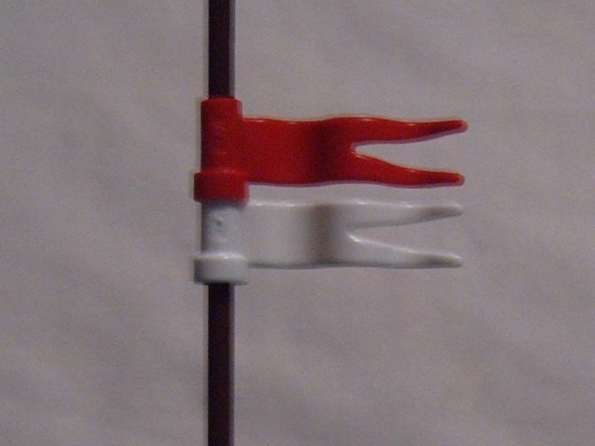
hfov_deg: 20.0
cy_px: 485
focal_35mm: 98
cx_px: 313
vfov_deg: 14.7
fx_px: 1684
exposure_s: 1/4
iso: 141
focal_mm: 6.2
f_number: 2.9
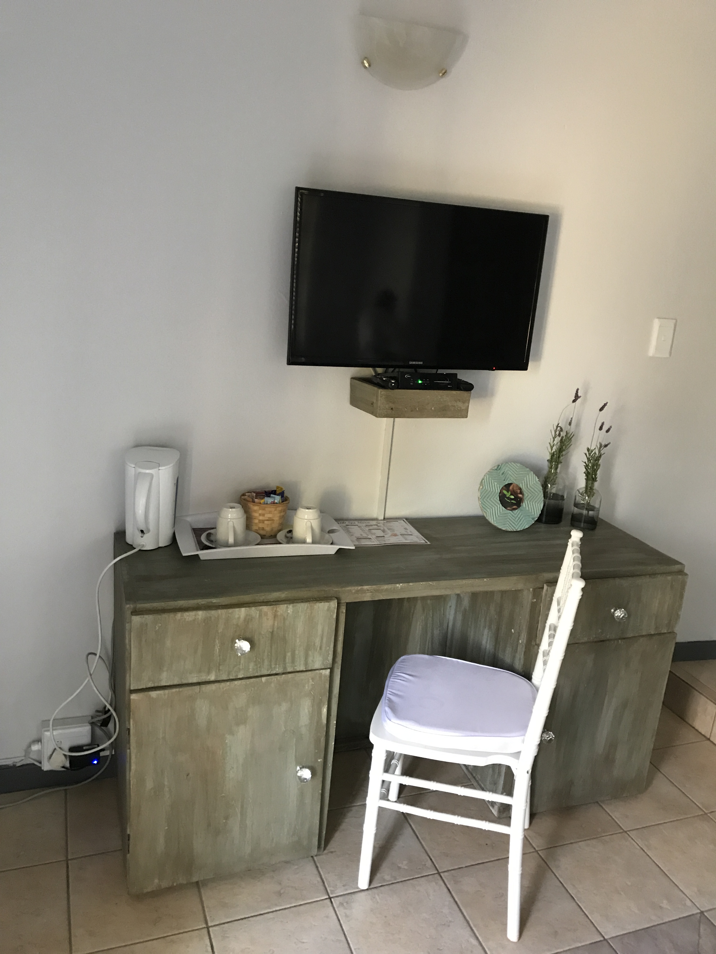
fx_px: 772
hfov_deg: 49.7
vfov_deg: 63.4
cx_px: 358
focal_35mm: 28
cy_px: 477
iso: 100
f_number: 1.8
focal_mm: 3.99
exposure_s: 1/17
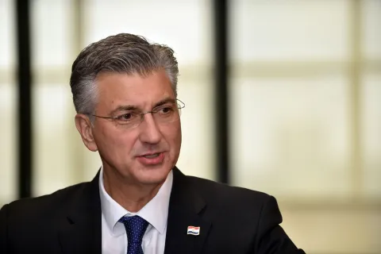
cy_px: 127
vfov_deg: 7.6
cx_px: 190
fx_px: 1905
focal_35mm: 180
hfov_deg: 11.4
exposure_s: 1/160
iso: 500
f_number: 3.2
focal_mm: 180
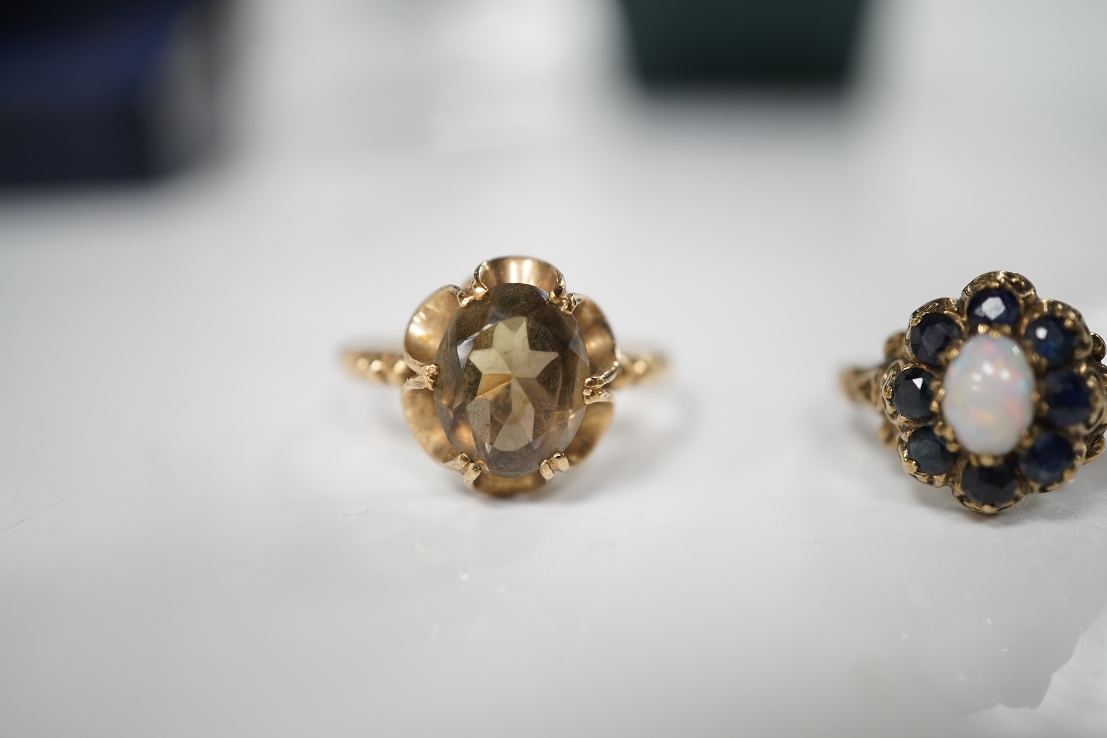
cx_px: 554
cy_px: 369
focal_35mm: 45
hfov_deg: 43.6
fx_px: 1384
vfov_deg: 29.9
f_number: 4.5
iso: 400
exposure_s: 1/50
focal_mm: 30
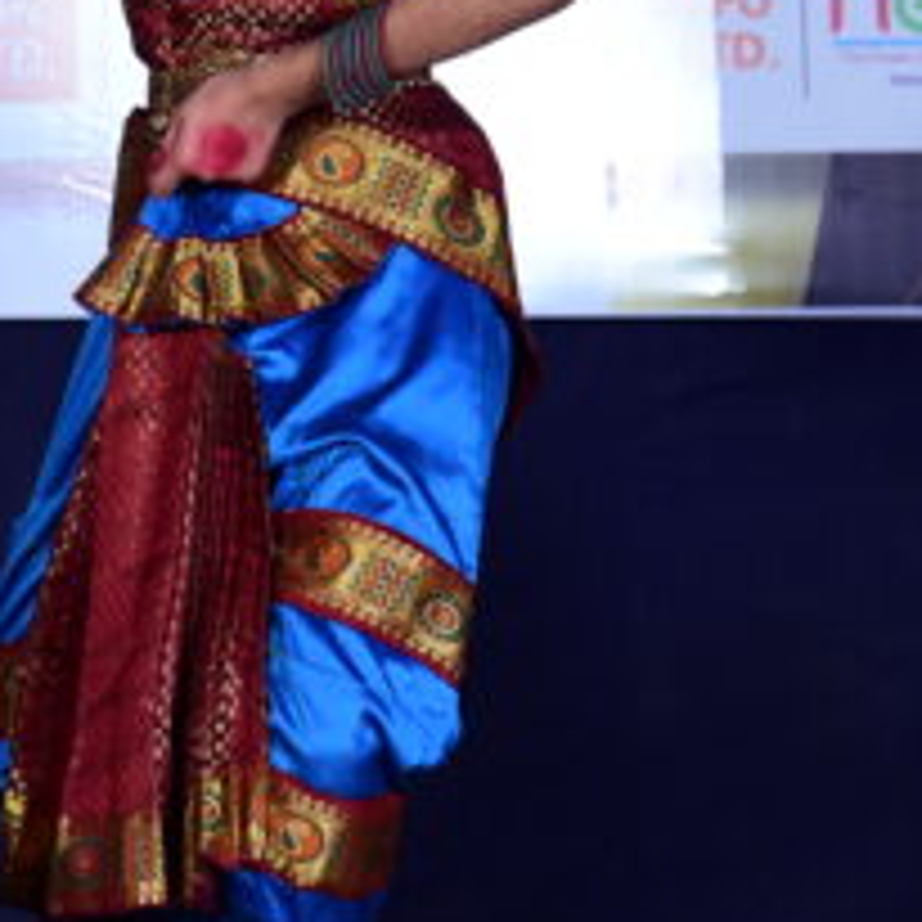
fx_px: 8257
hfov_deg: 6.3
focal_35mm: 274
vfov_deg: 6.4
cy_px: 191
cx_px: -261
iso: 320
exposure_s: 1/160
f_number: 6.3
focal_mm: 86
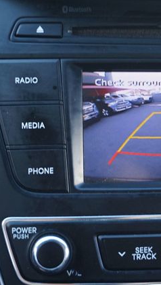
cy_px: 143
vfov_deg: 28.7
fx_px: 559
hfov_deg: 16.1
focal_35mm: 74
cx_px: 161
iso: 500
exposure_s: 1/60
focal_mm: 31
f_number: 5
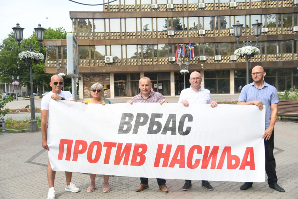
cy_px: 100
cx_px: 149
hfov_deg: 48.5
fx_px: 331
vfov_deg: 33.4
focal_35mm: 40
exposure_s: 1/1250
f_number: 4
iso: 400
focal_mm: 40
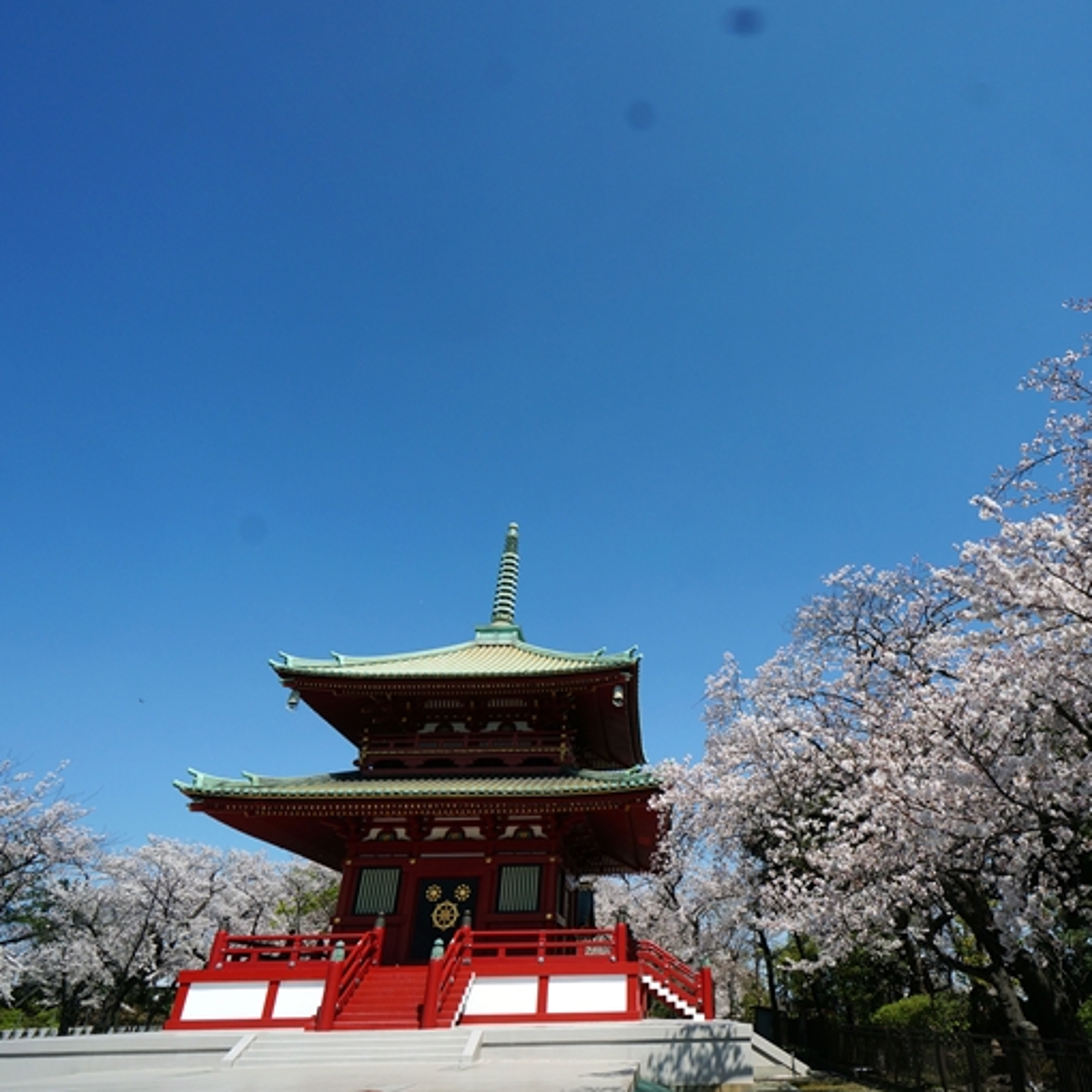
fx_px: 714
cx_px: 655
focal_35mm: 20
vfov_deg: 74.8
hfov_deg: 74.0
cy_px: 555
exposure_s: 1/250
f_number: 9
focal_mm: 10
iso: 100
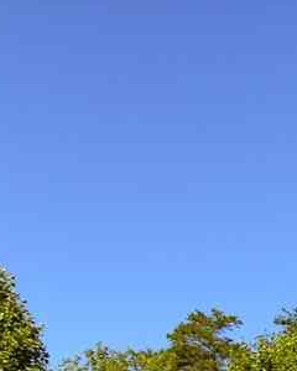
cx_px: 801
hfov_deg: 11.7
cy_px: 517
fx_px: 1055
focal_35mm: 96
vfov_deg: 18.2
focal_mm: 10
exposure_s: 1/250
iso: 160
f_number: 8
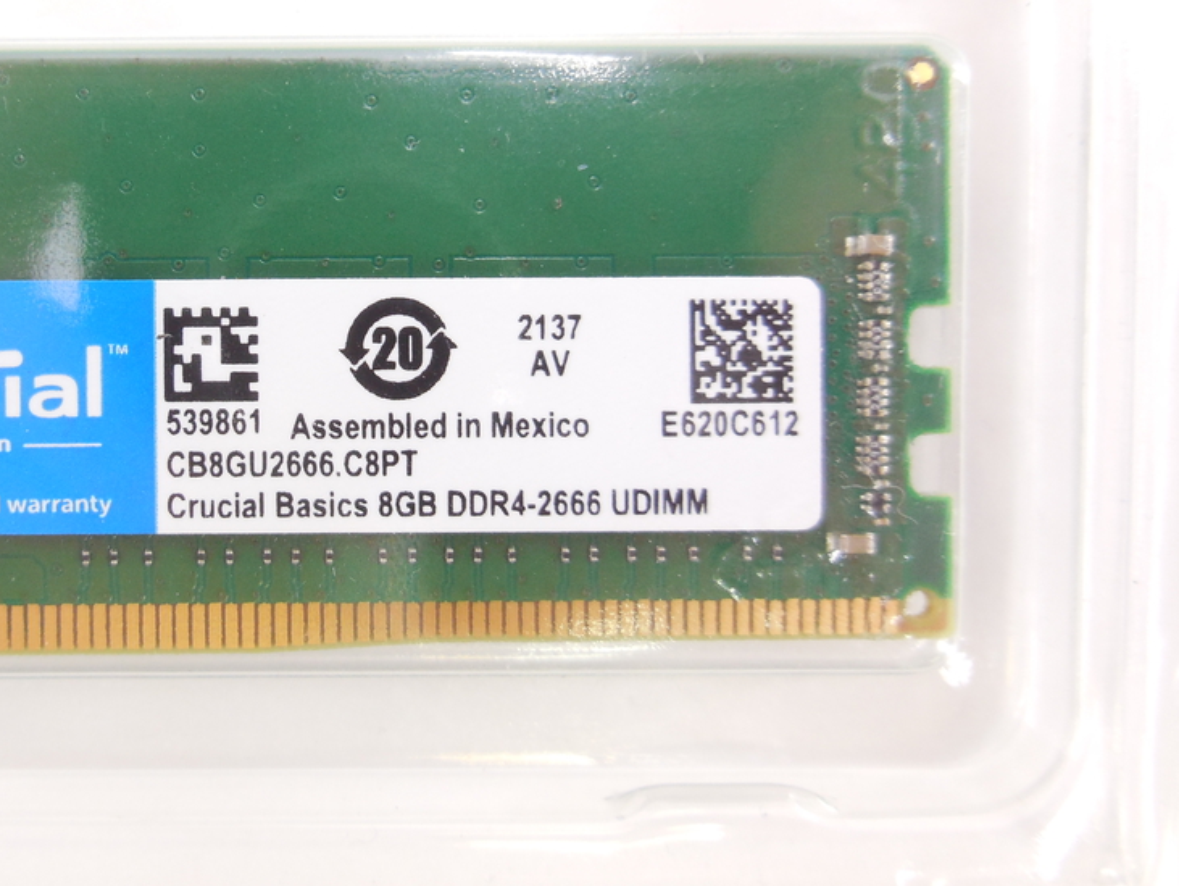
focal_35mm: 35
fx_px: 1193
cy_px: 374
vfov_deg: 40.6
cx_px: 358
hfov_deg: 51.3
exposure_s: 1/30
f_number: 3.1
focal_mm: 4.5
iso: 200
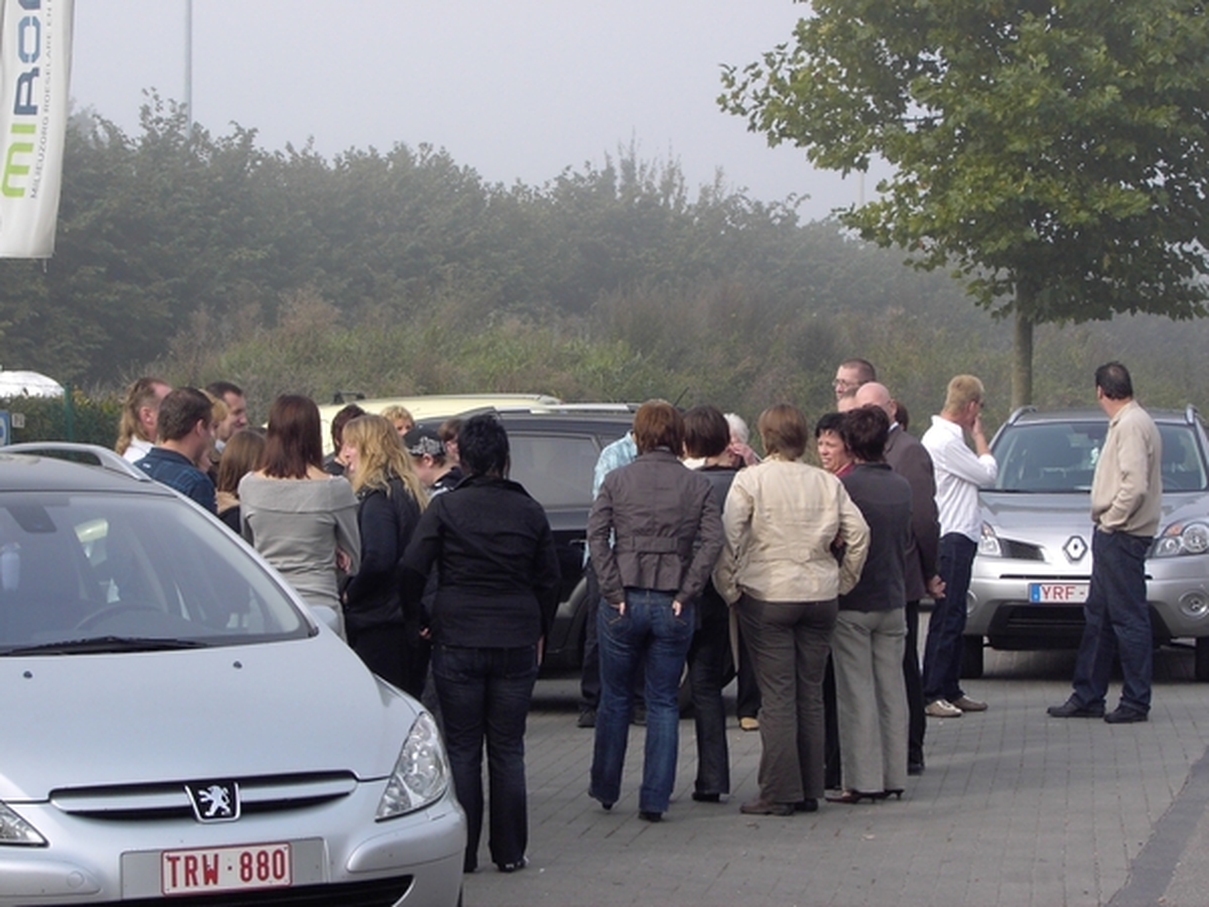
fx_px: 3562
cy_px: 454
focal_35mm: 102
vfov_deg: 14.5
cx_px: 604
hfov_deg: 19.3
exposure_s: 1/200
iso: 70
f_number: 4.9
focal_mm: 15.7
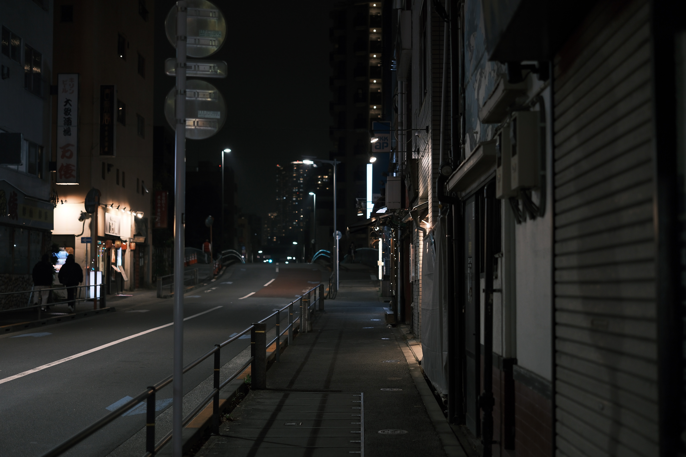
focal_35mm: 50
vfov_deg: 27.0
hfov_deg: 39.6
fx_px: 953
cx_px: 343
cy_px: 228
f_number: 1.6
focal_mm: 33
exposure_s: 1/75
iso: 500
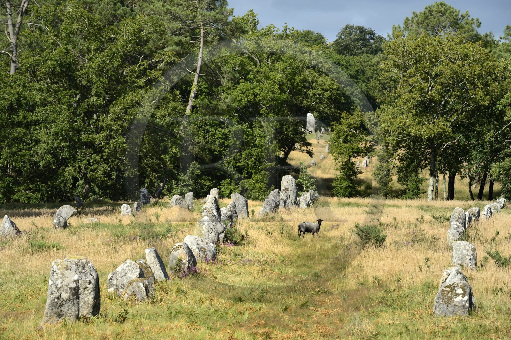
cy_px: 170
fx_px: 2482
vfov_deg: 7.8
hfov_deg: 11.8
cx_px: 256
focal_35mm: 175
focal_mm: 175
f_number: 11
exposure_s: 1/250
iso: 200
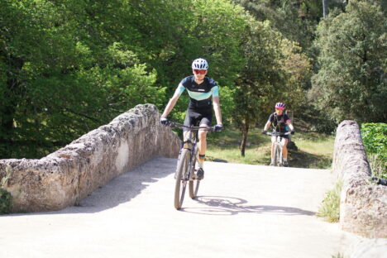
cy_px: 129
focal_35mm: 105
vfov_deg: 13.0
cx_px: 194
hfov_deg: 19.5
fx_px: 1129
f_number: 2.8
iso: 125
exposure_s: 1/500
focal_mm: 70
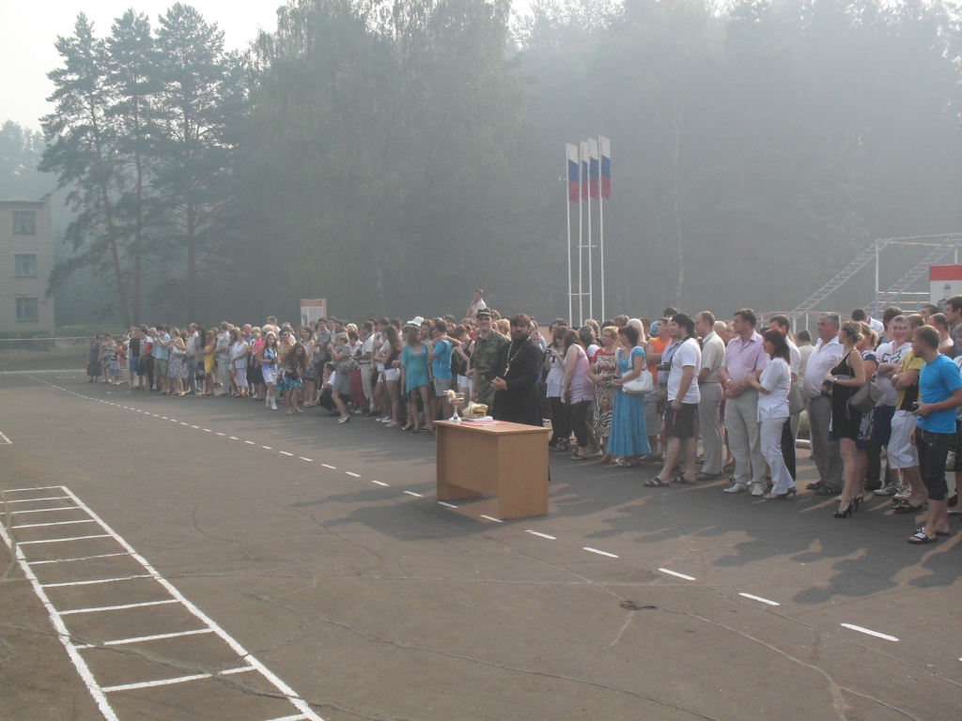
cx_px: 481
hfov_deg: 49.0
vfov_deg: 37.7
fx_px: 1056
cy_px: 360
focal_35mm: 38
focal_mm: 6.3
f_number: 8.3
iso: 80
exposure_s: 1/90
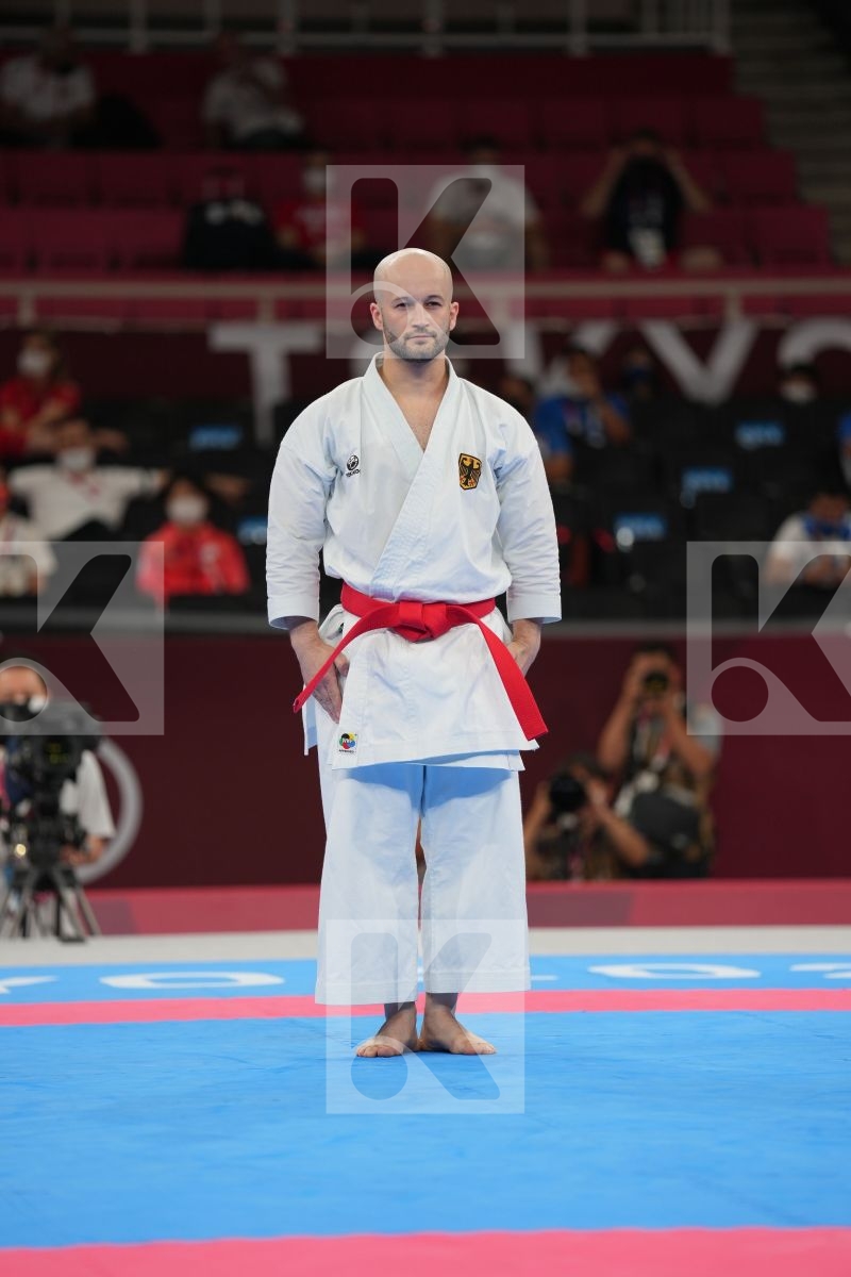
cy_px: 638
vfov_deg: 10.3
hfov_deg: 6.9
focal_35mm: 200
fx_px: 7091
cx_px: 426
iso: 320
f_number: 2.8
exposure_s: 1/500
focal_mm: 200
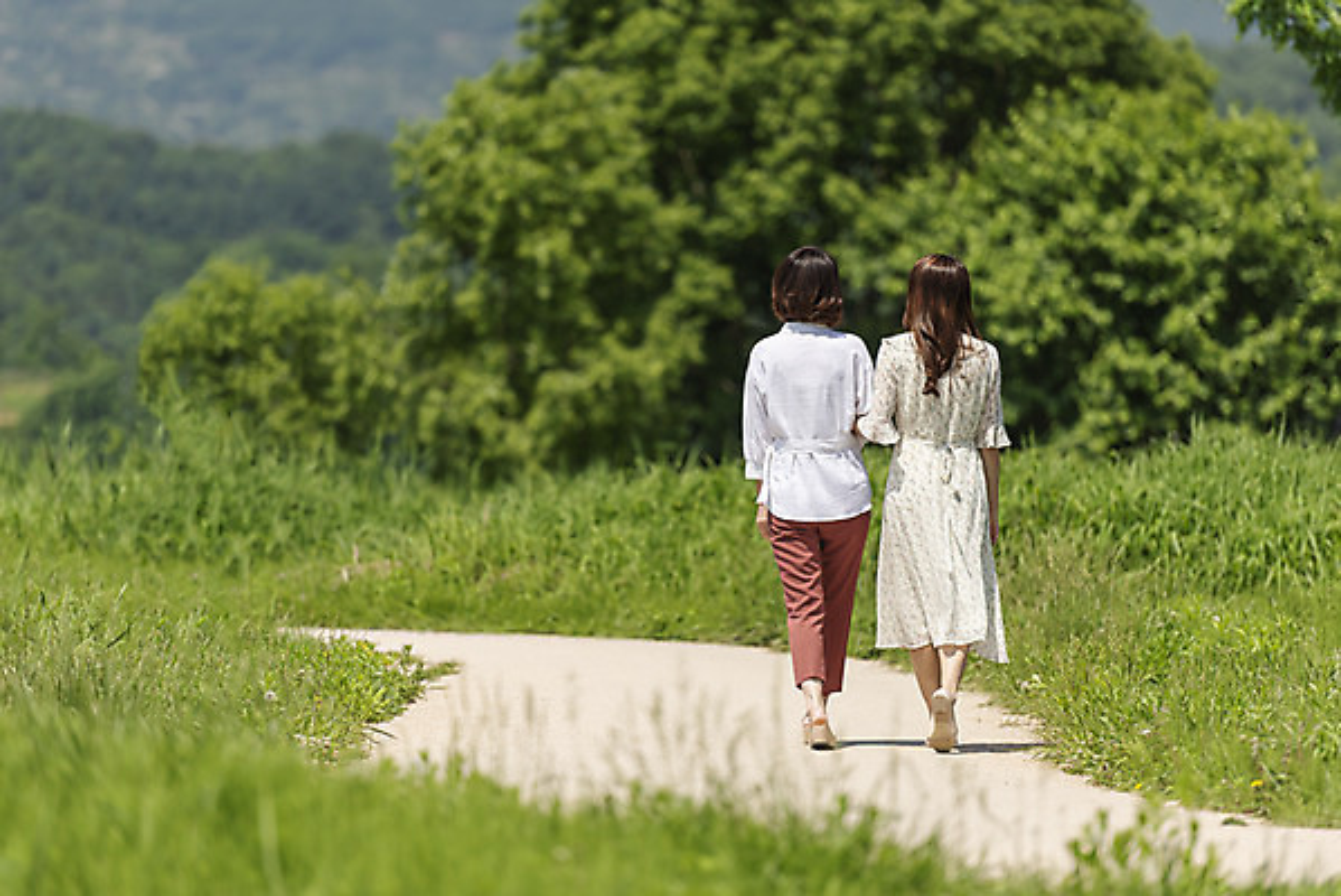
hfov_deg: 10.3
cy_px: 448
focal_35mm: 200
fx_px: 7453
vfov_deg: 6.9
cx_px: 670
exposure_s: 1/3200
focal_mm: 200
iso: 100
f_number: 2.8
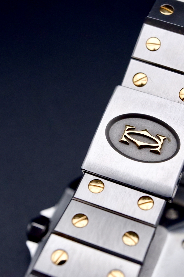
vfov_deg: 27.7
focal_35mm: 73
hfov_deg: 18.7
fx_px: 560
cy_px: 138
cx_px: 99
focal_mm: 32.9
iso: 5000
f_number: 8
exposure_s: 1/4000
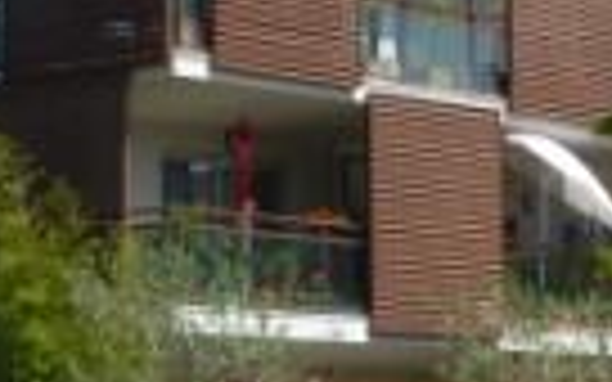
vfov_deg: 6.9
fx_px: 3152
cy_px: 171
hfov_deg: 10.9
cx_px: 693
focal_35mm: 189
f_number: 5.2
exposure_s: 1/400
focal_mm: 9.5
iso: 80
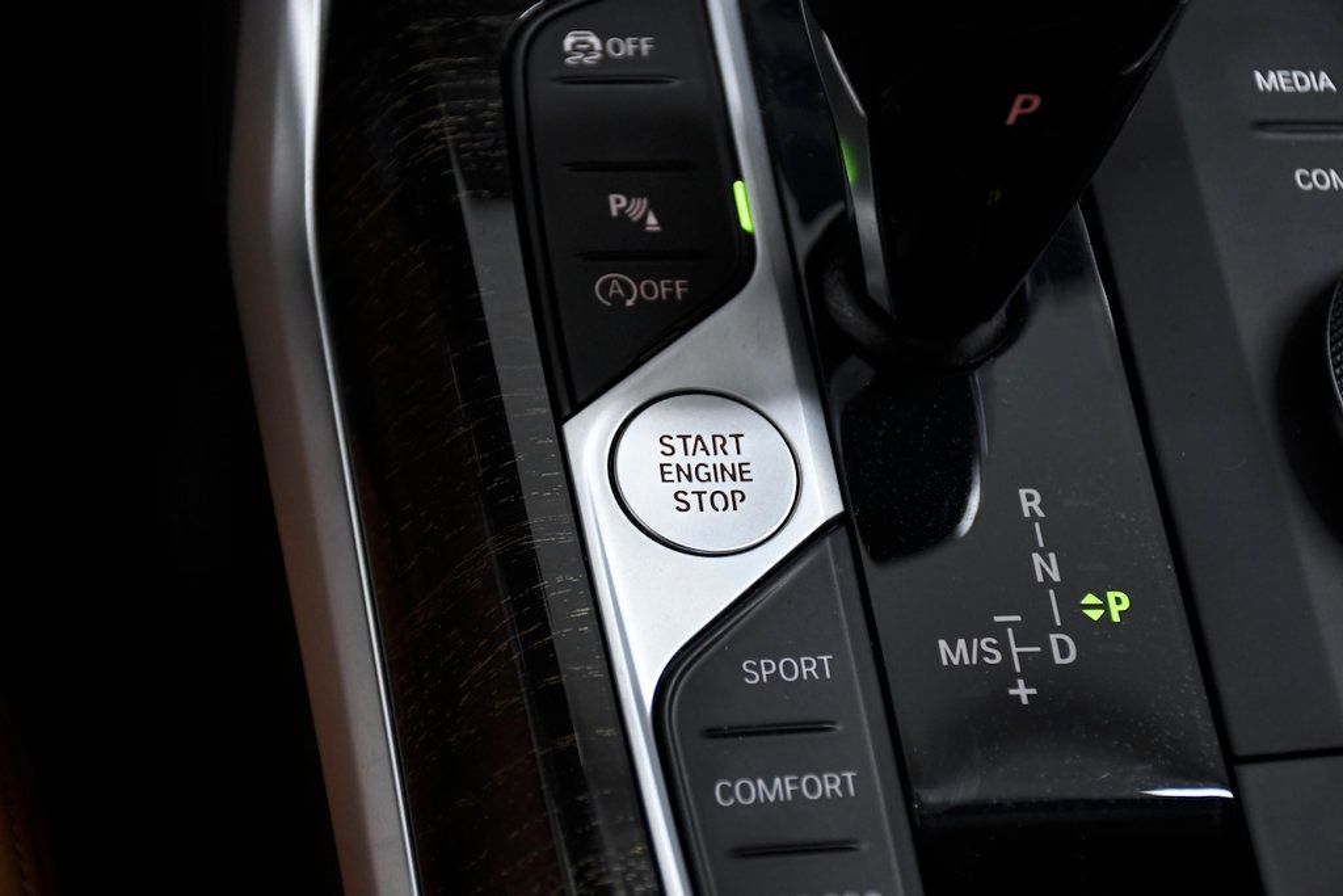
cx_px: 672
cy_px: 448
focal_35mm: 90
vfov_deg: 15.2
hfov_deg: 22.6
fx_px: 3358
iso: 2500
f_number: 5
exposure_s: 1/400
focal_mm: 60
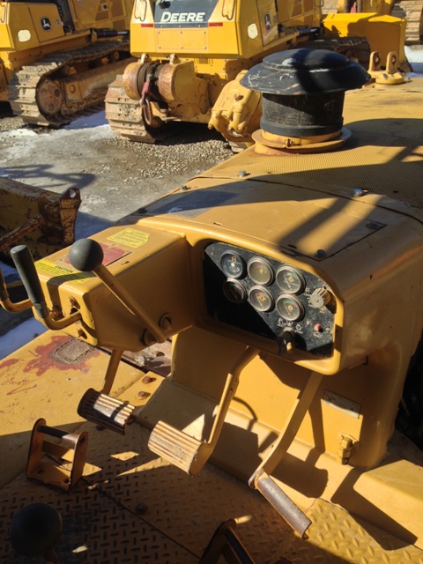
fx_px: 538
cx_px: 212
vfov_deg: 55.4
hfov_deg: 42.9
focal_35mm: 33
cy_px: 282
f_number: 2.4
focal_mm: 4.12
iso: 50
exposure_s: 1/1085
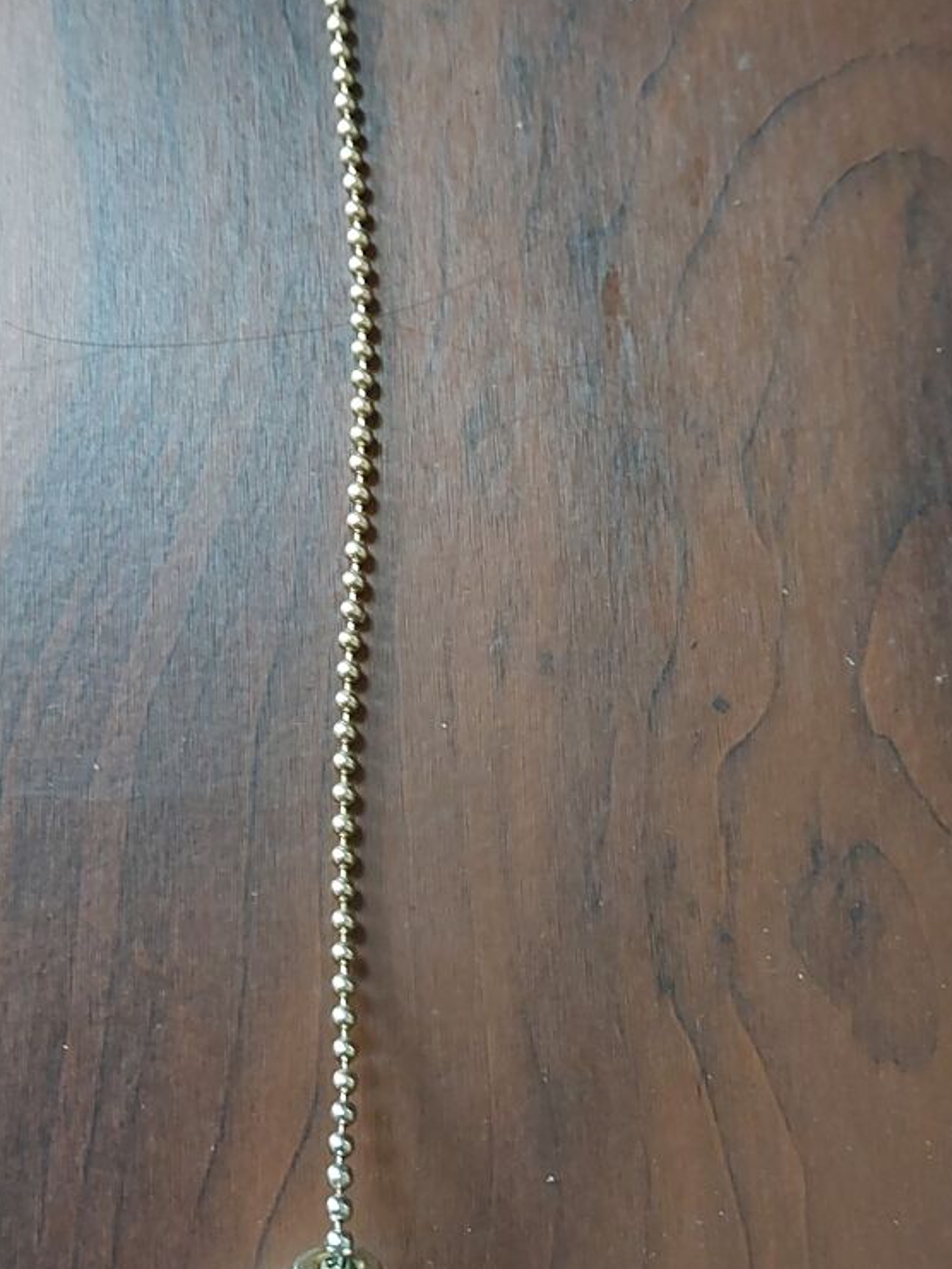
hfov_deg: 27.0
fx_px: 1980
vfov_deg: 35.5
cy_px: 693
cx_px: 437
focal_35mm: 54
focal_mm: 4.6
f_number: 1.8
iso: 400
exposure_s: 1/33
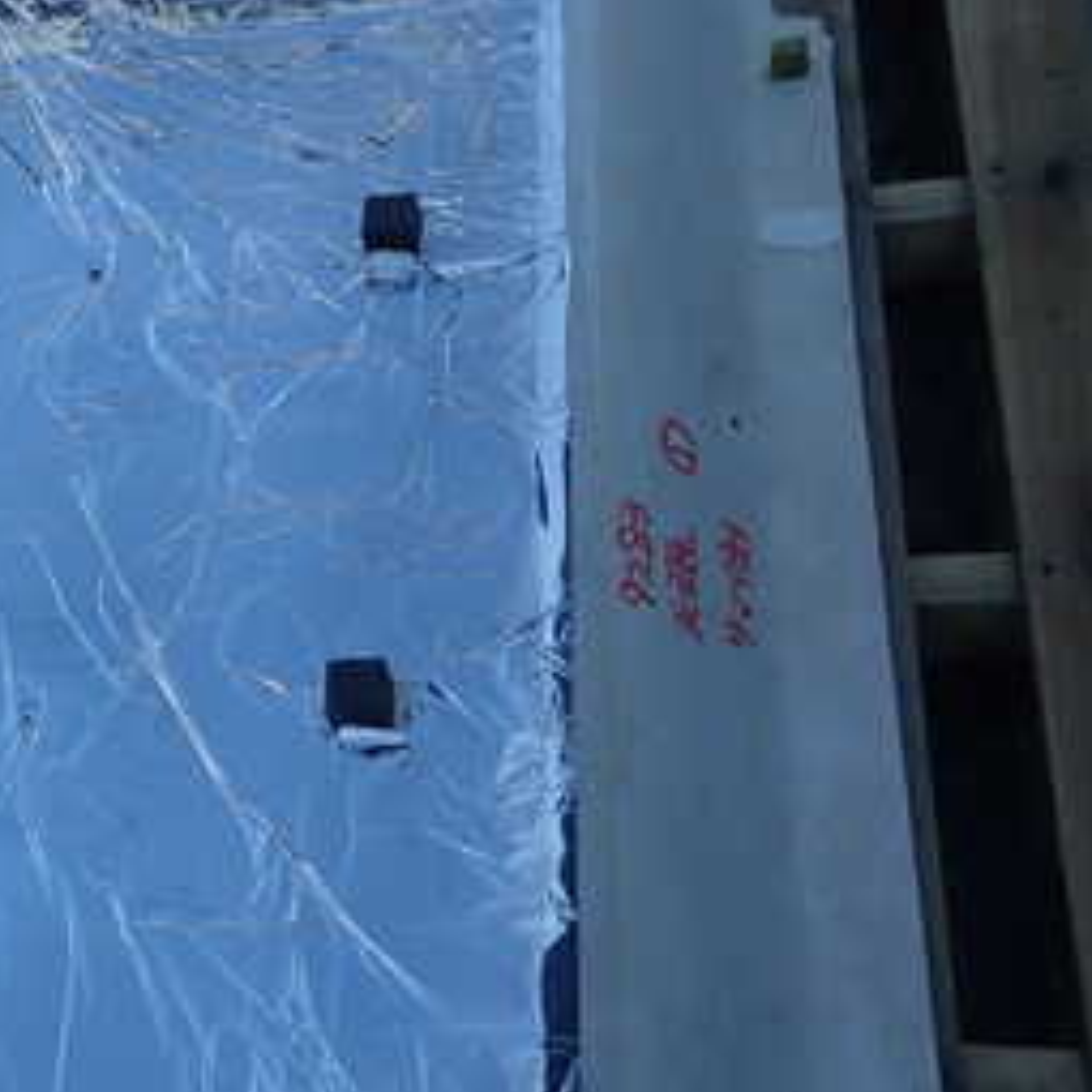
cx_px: -69
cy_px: 617
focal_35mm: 52
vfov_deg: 32.7
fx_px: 1856
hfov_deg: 29.9
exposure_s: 1/800
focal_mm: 4.5
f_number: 2.8
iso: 100
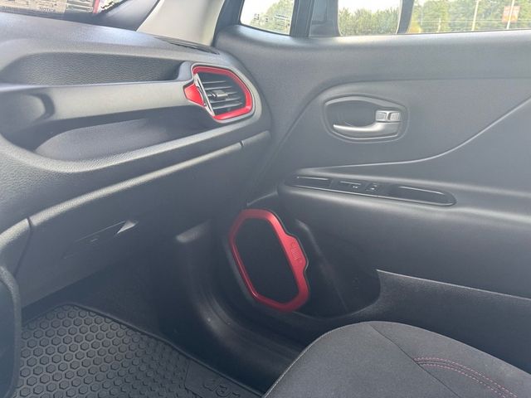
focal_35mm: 24
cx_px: 266
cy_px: 199
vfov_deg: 56.8
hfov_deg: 71.6
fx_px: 368
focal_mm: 6.76
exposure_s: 1/106
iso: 200
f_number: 1.78
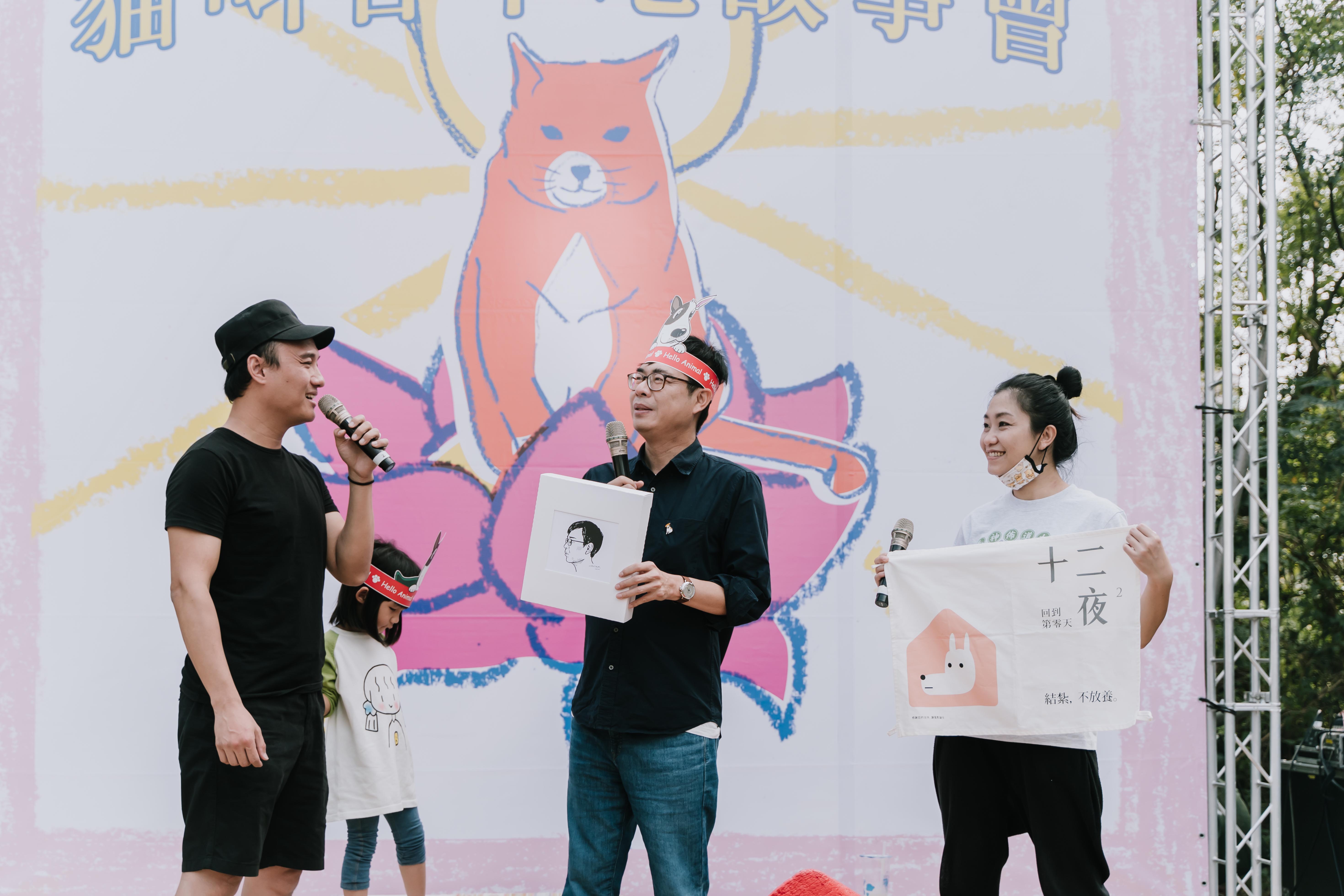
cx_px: 672
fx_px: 1531
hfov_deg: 47.4
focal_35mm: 41
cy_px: 448
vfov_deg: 32.6
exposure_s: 1/2000
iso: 400
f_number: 2.8
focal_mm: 41
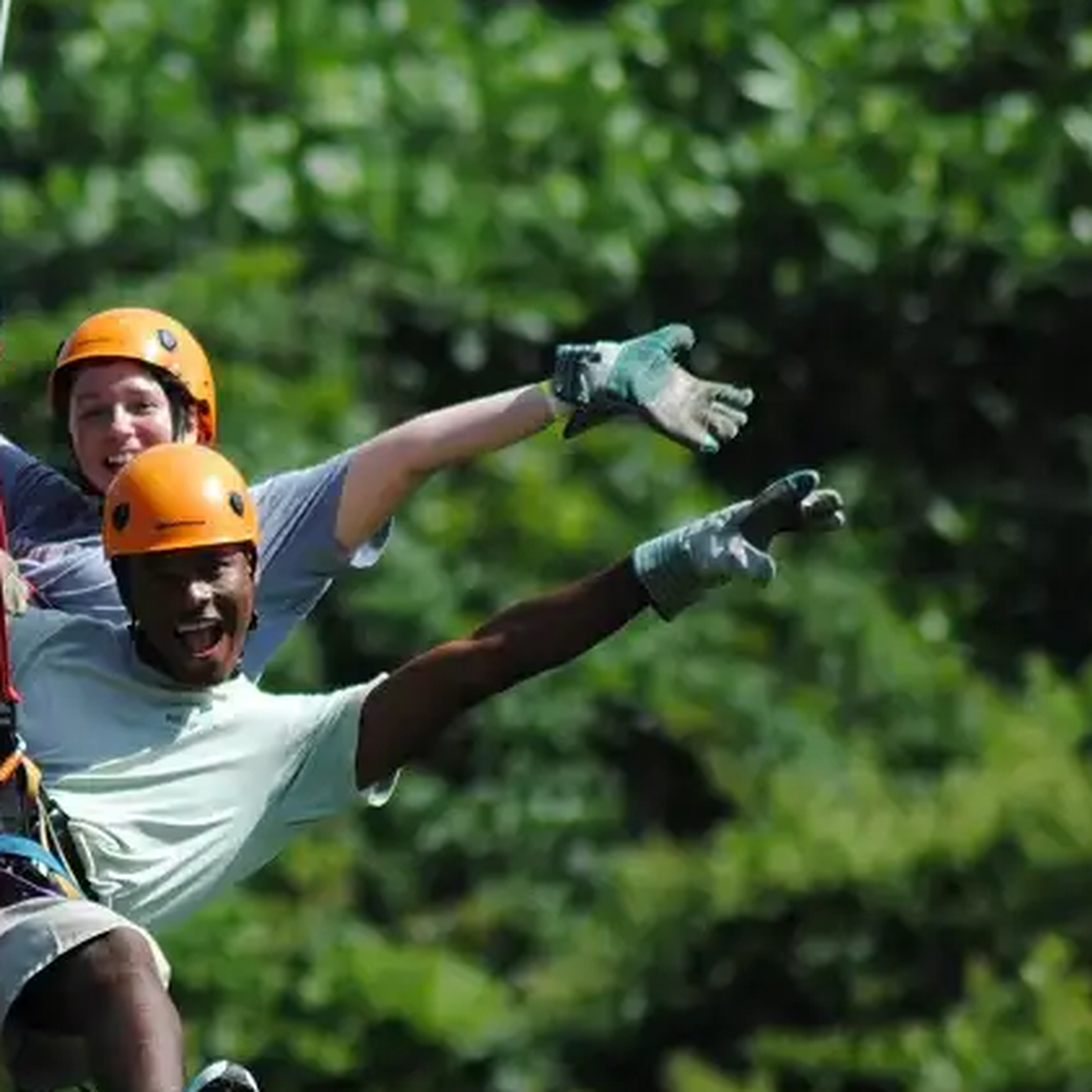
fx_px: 25983
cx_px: 78
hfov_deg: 2.4
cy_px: 629
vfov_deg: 2.4
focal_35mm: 728
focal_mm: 300
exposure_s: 1/800
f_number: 5.6
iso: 200
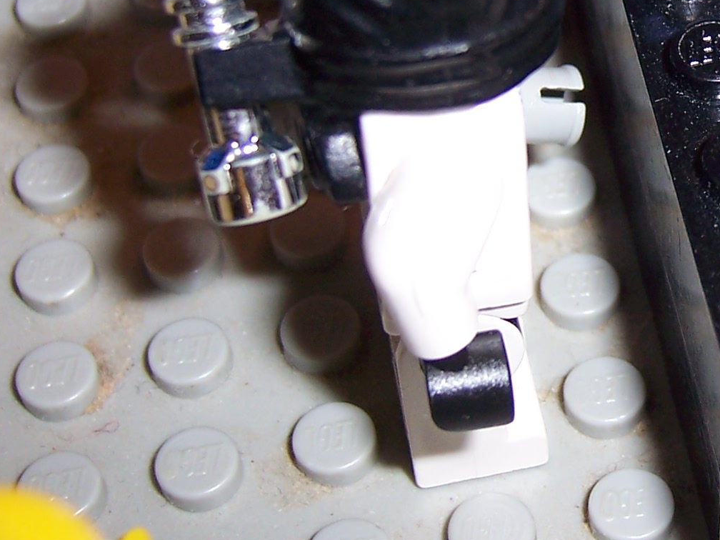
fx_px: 1914
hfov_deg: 20.5
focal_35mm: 92
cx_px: 762
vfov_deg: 16.0
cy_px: 131
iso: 80
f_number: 2.8
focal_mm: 6.2
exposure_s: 1/60
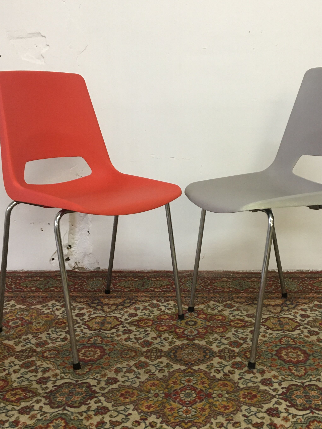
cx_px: 178
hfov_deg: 33.6
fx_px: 533
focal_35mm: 43
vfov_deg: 43.8
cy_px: 232
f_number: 2.2
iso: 125
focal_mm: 4.15
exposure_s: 1/33
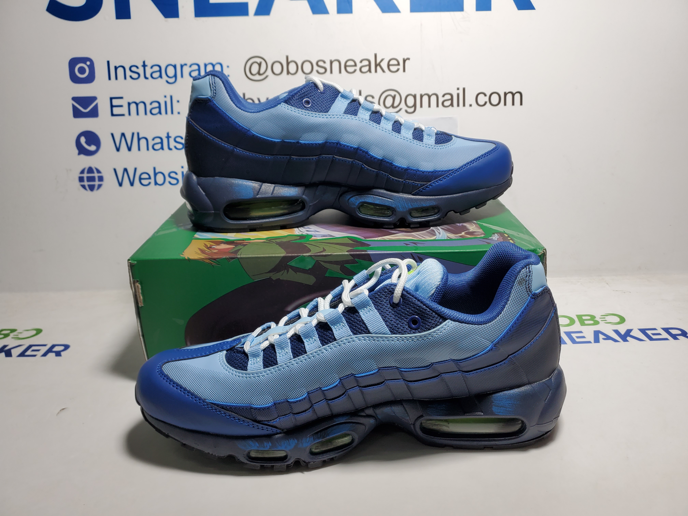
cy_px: 258
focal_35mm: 26
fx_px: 517
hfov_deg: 67.3
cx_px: 344
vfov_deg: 53.1
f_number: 1.5
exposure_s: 1/578
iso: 50
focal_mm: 4.3
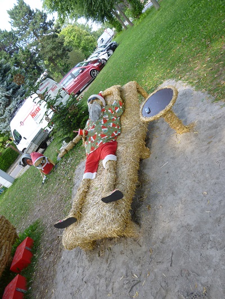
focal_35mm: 25
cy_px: 150
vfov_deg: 69.4
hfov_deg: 54.9
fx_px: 217
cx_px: 112
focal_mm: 4.5
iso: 100
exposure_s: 1/100
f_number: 3.1
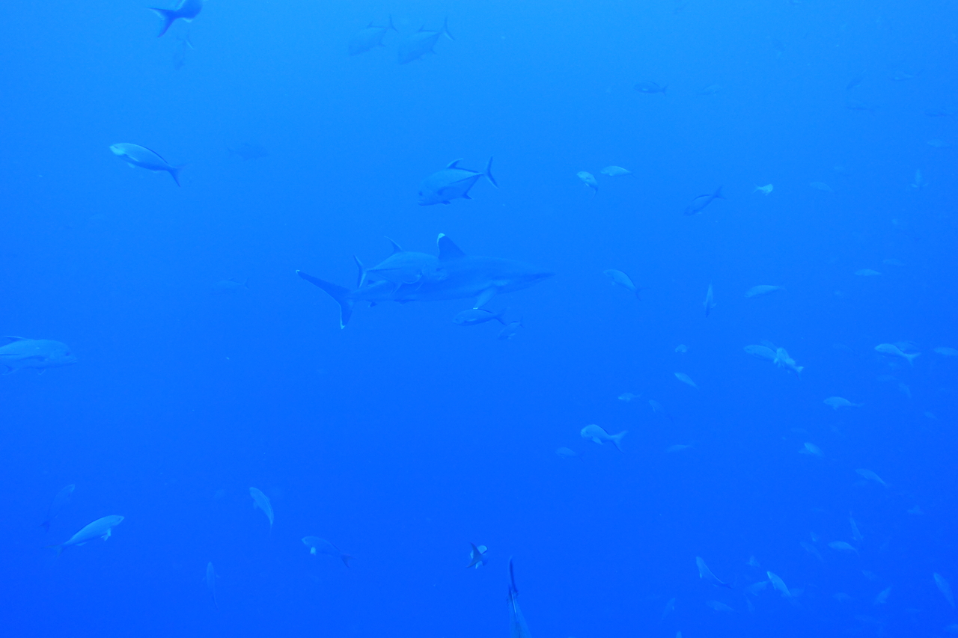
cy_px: 319
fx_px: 825
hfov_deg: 60.3
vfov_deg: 42.3
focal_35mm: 31
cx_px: 479
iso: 250
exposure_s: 1/40
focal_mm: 11.45
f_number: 2.5
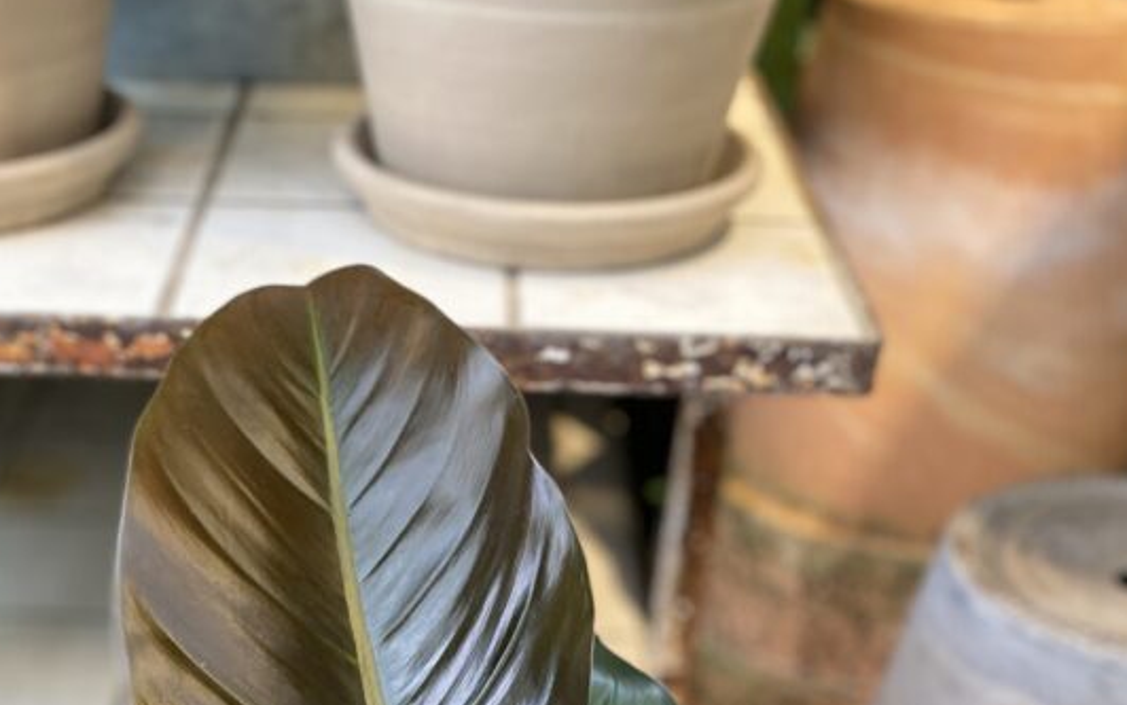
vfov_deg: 21.9
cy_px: 923
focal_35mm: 53
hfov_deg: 37.6
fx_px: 1629
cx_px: 339
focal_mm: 4.25
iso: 125
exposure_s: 1/50
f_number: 1.8
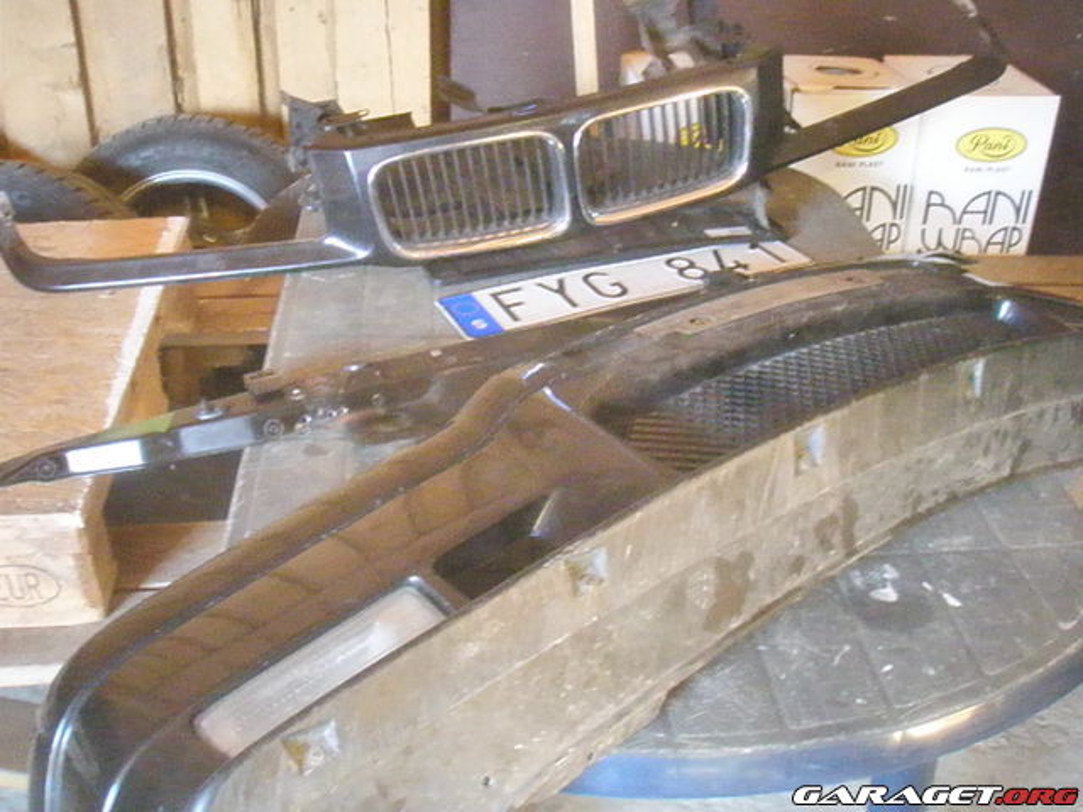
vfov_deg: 37.7
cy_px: 406
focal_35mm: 38
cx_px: 542
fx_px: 1189
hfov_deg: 49.0
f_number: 3.5
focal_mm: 6.7
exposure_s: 1/20
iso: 3200
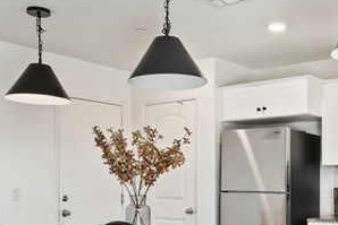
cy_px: 175
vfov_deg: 27.6
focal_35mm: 48
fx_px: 451
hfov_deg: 39.9
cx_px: 255
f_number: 10
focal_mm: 14
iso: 500
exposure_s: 1/8
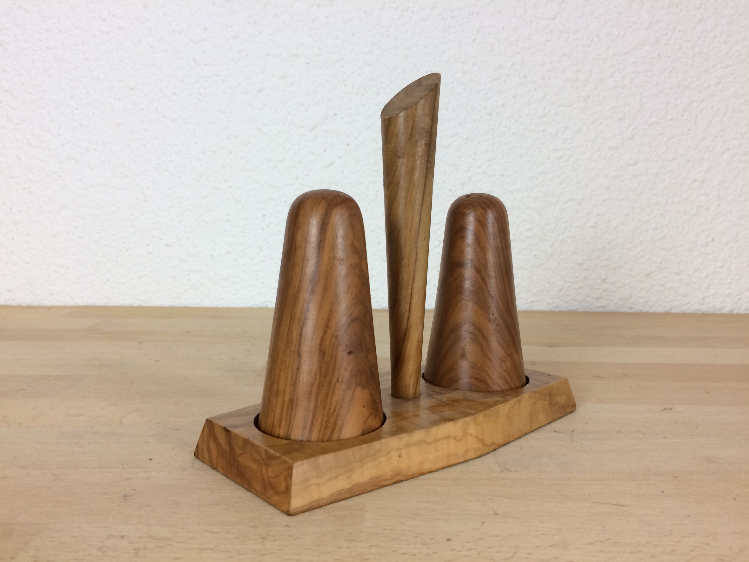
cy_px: 281
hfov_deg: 61.7
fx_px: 627
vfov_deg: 48.2
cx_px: 374
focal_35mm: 29
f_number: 2.2
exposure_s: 1/33
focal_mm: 4.15
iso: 40
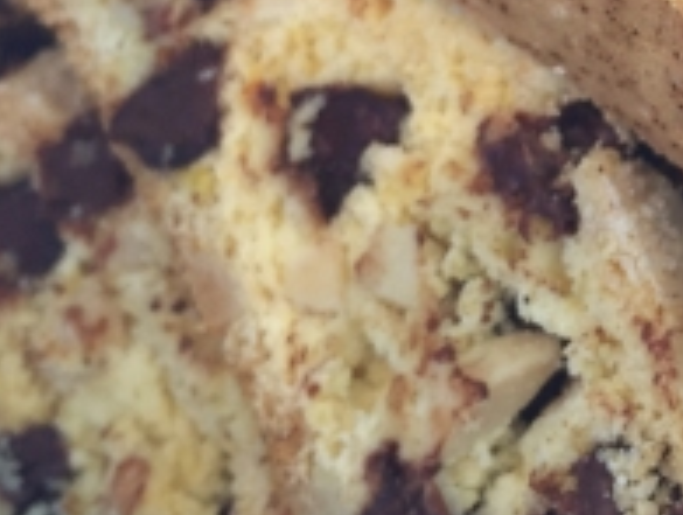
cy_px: -161
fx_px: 1878
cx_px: 739
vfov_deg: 14.9
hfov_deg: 19.8
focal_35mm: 95
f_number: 2.2
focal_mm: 4.15
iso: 40
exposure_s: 1/60
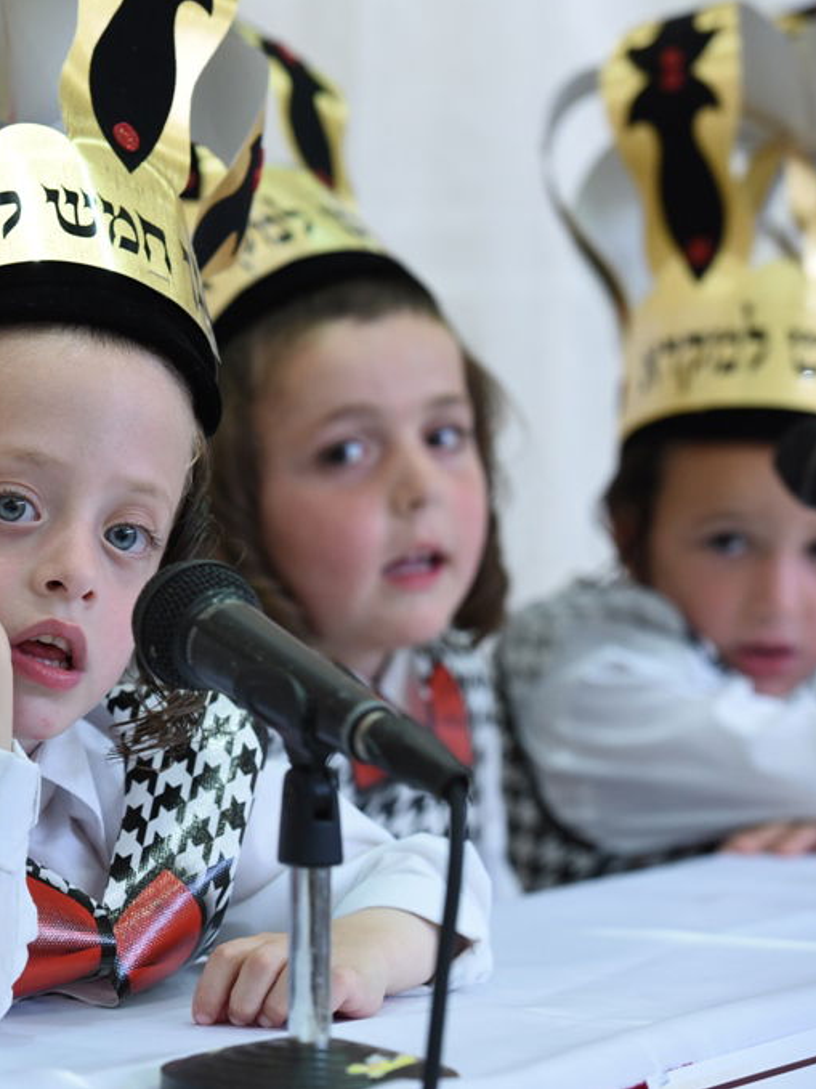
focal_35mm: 174
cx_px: 37
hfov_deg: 8.5
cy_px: 543
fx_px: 5471
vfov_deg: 11.4
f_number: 5
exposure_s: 1/125
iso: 1600
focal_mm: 120
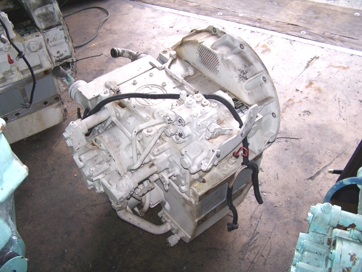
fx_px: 397
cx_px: 181
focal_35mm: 38
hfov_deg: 49.0
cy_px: 136
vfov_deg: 37.7
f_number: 2.8
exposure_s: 1/60
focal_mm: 6.3
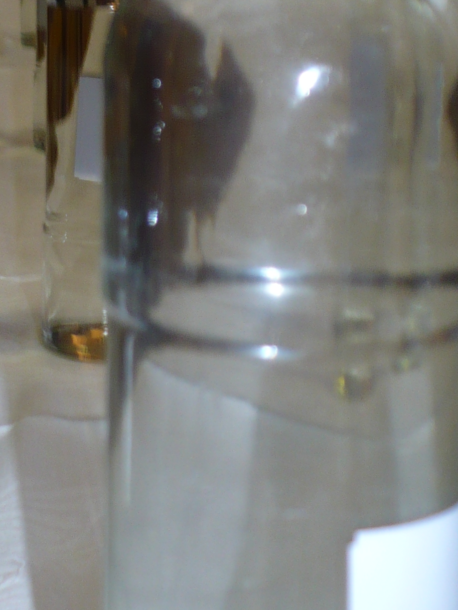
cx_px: -11
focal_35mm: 106
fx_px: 1870
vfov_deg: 17.6
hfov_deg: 13.7
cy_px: -128
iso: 100
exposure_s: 1/30
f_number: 2.9
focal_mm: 7
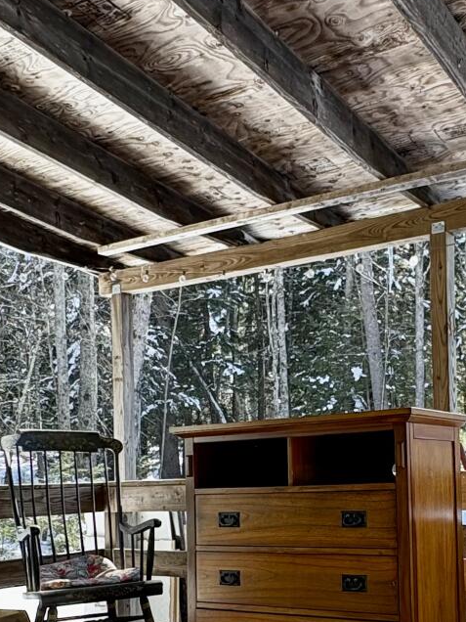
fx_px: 790
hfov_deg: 31.8
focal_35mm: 44
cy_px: 463
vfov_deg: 41.7
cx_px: 392
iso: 64
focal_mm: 2.22
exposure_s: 1/217
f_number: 2.2
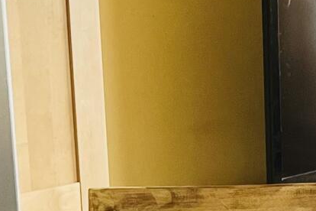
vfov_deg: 6.9
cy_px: 349
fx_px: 1720
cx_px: 282
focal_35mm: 196
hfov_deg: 10.4
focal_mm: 5.1
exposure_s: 1/120
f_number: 1.6
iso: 100
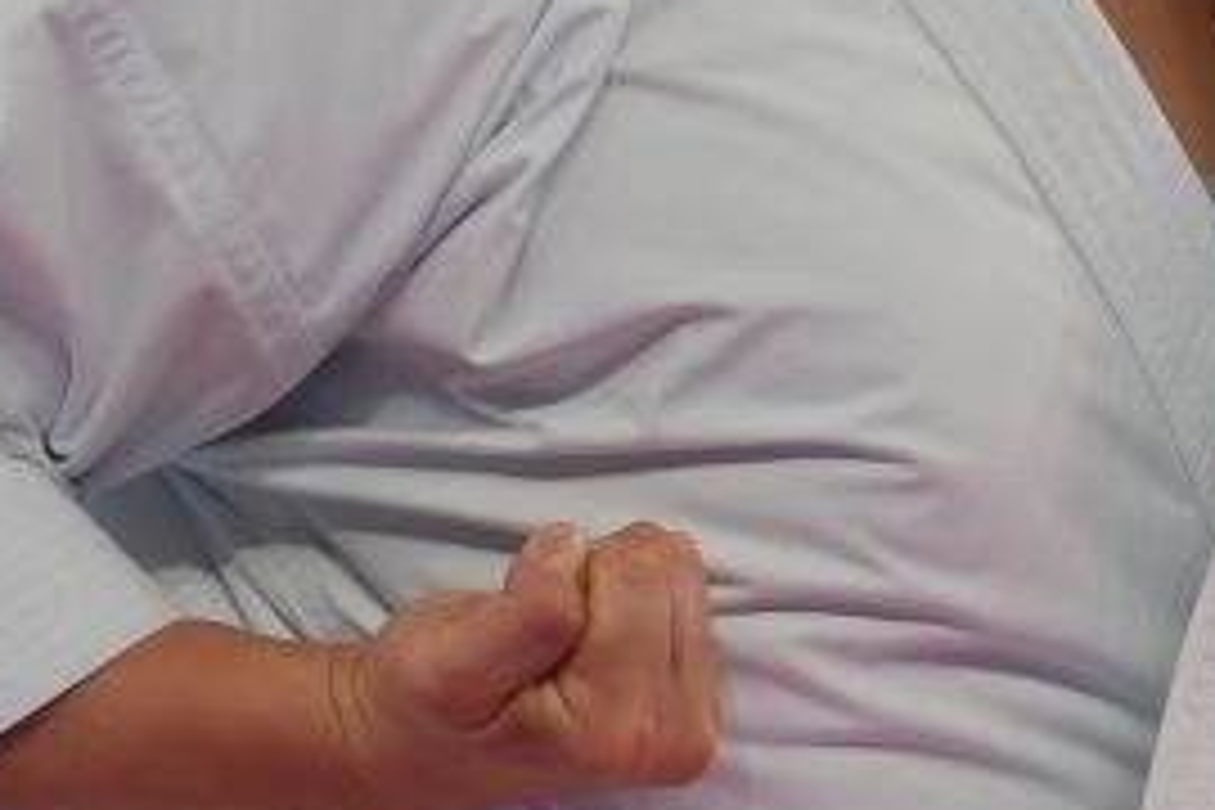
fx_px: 40058
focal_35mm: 1187
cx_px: 792
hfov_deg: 1.7
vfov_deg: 1.2
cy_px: 1058
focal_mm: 178
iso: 320
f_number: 2.8
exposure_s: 1/1000
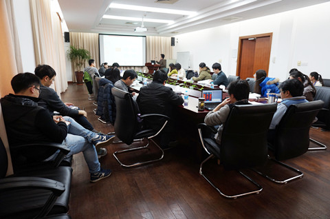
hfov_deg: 73.8
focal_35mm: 24
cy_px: 110
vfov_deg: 52.9
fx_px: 220
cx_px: 165
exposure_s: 1/15
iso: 400
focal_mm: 16
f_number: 3.5
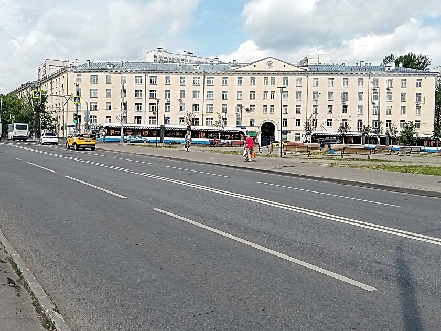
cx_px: 197
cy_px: 148
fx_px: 420
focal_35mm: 33
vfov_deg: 42.9
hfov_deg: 55.2
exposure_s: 1/2179
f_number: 1.8
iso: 104
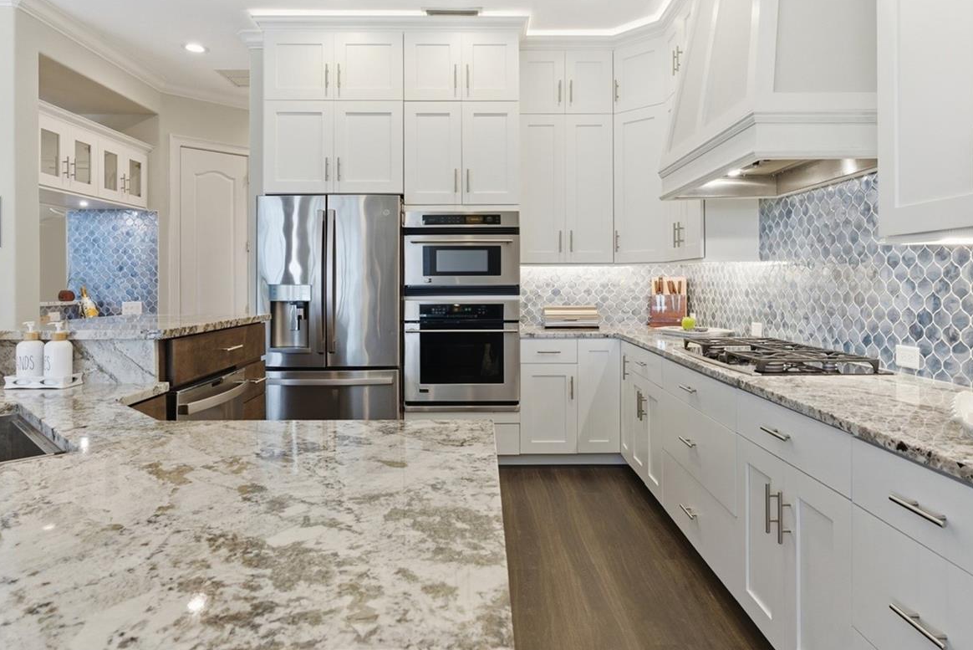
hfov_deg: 78.6
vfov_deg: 57.1
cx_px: 487
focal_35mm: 22
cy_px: 281
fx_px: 595
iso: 400
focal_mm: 16
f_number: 9
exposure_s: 1/40
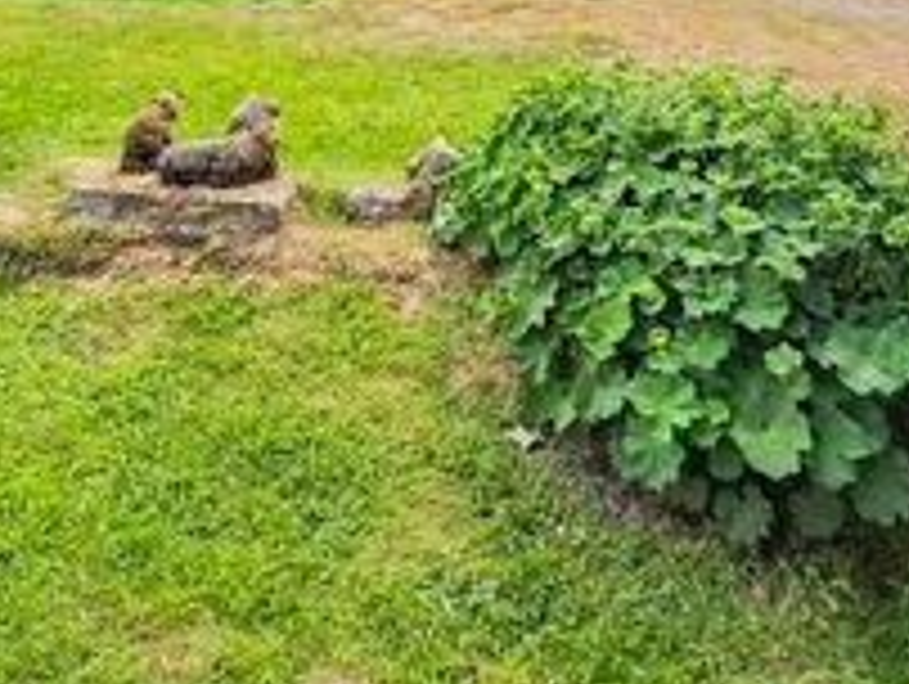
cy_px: -394
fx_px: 1183
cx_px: 468
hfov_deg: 42.0
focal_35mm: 45
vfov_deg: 23.9
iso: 50
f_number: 2.2
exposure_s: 1/4192
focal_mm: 2.2
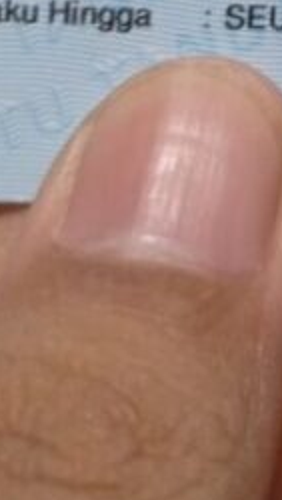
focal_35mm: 120
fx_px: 1592
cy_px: -470
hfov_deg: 9.4
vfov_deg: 14.9
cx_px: 596
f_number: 1.8
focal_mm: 3.98
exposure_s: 1/25
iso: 645
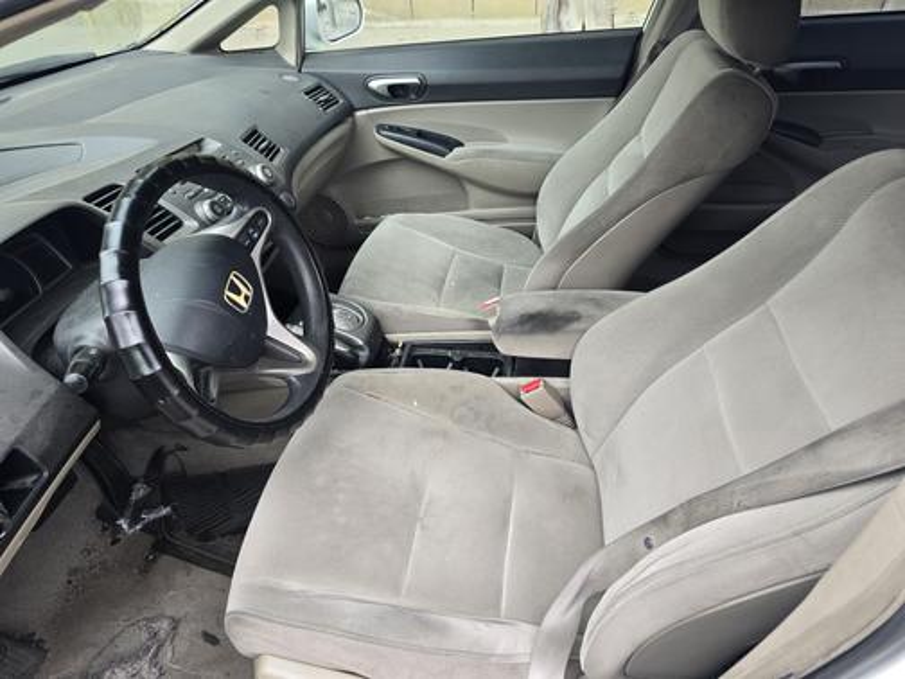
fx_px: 601
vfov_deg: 58.9
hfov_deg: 73.9
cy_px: 340
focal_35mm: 23
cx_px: 452
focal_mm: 6.3
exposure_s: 1/180
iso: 125
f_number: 1.7
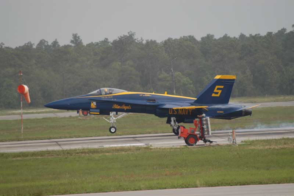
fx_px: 3672
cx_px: 147
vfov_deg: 3.0
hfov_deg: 4.6
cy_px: 98
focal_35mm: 450
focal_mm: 300
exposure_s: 1/1600
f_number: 5.6
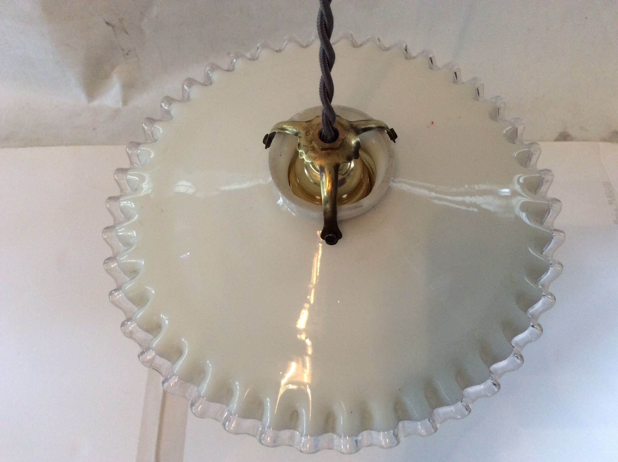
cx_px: 309
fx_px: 570
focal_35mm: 32
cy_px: 231
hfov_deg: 56.9
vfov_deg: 44.1
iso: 125
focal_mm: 3.3
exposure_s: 1/25
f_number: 2.4
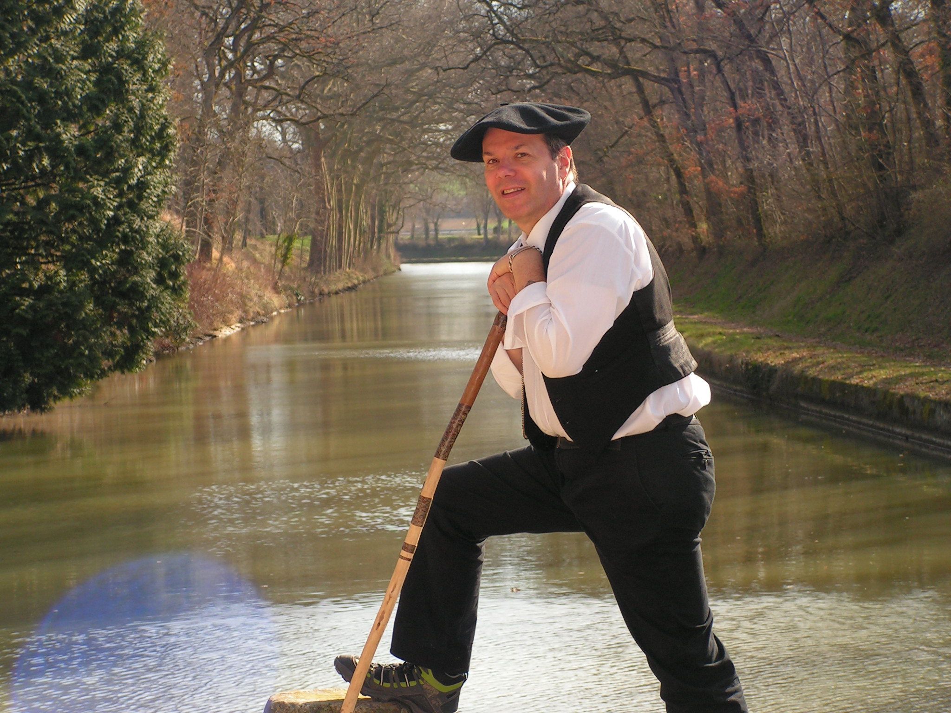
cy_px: 356
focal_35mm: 99
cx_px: 476
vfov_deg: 14.9
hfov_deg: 19.8
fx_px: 2720
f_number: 3.4
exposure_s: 1/400
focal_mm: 16.5
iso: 100
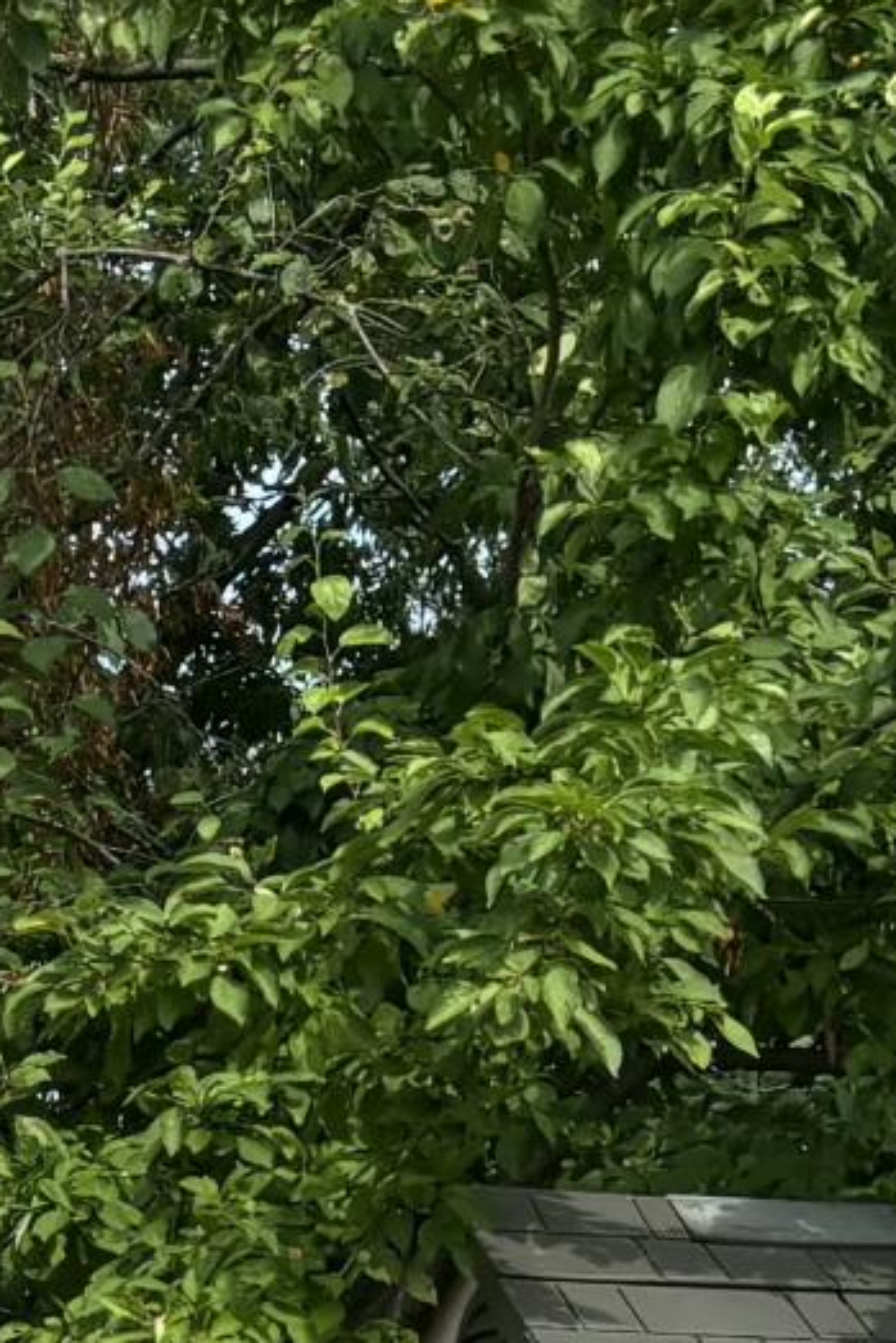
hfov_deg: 8.3
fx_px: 5782
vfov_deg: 11.8
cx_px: -1089
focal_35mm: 155
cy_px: 2753
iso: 50
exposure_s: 1/1984
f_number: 1.6
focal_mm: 5.96
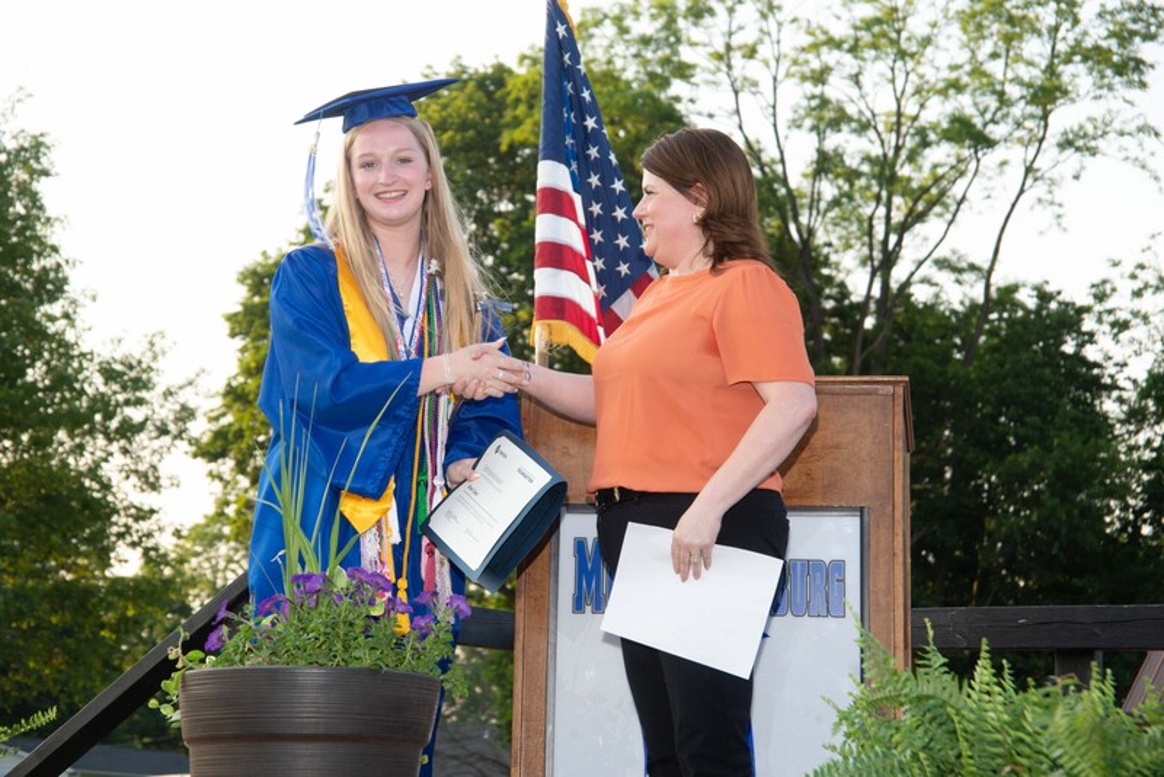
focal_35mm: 98
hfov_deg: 20.8
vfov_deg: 14.0
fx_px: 3170
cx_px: 582
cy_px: 388
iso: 800
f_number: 14
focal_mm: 98
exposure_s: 1/200
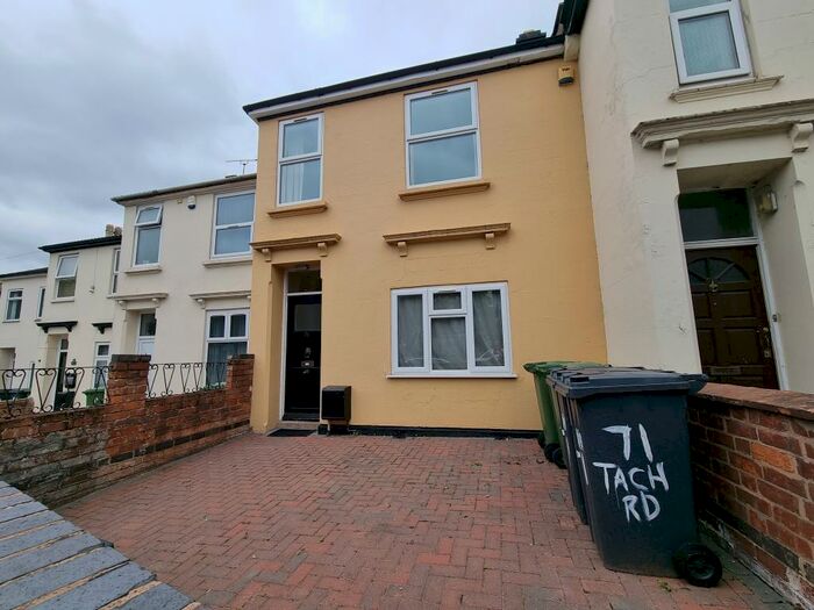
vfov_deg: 89.9
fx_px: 306
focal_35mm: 13
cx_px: 407
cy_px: 305
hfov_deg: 106.2
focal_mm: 2.2
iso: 50
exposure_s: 1/1360
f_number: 2.2
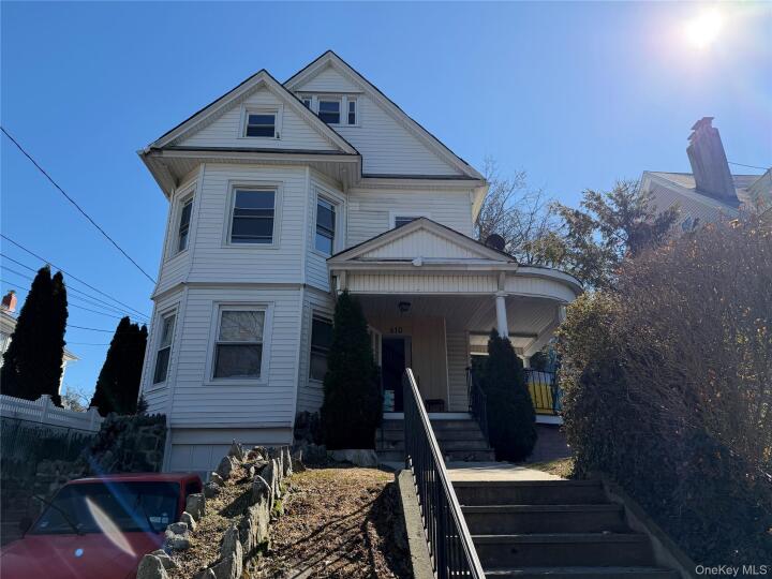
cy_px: 290
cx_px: 386
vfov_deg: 56.8
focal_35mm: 24
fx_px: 535
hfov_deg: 71.6
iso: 100
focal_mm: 6.76
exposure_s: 1/4167
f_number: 1.78
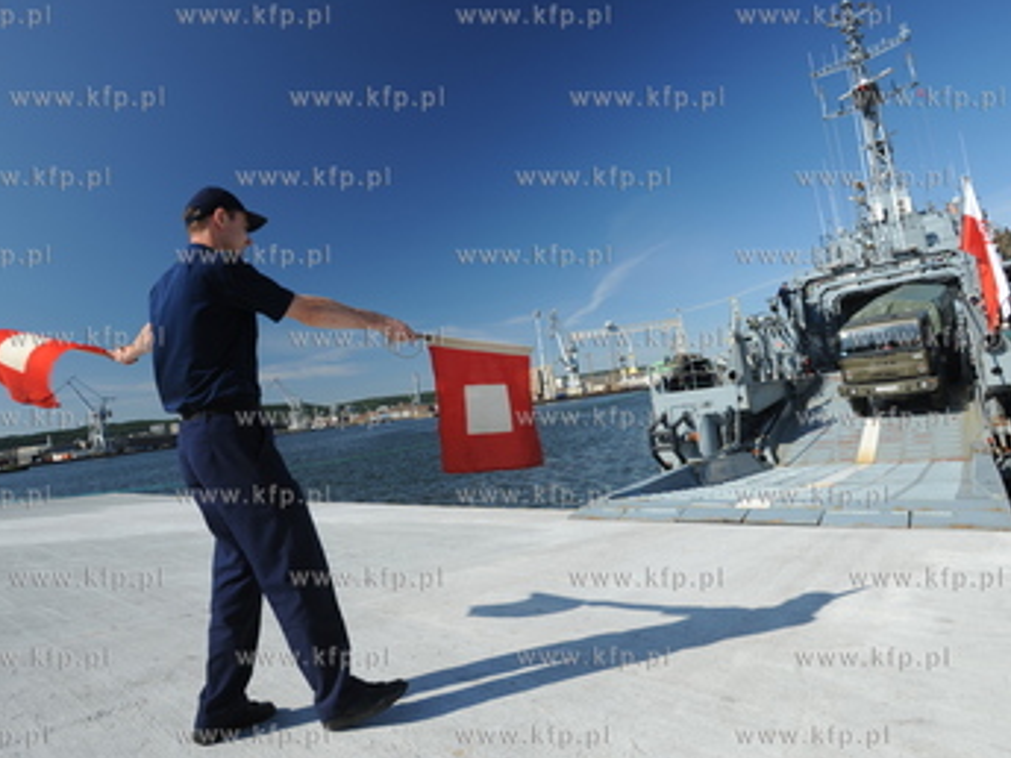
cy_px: 376
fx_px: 555
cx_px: 470
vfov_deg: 68.7
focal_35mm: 19
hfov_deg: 84.5
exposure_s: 1/160
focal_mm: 17
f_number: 8
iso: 200
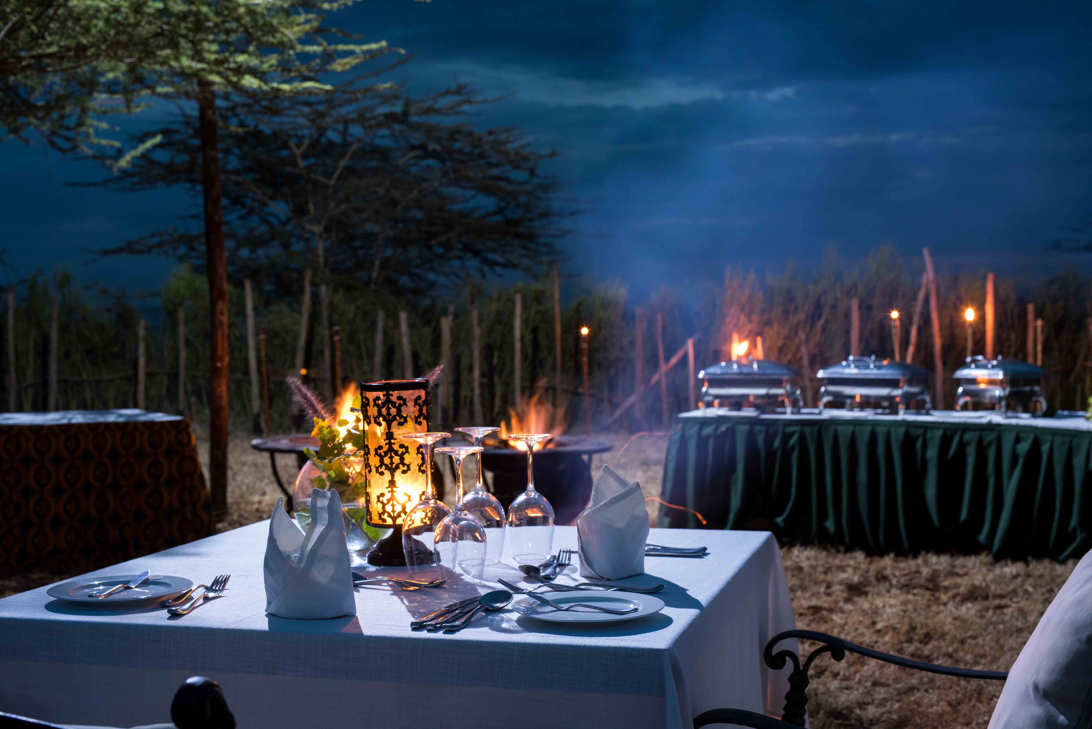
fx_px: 1517
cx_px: 546
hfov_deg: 39.6
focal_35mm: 50
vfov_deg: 27.0
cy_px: 364
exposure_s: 1
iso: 1250
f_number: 7.1
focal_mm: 50
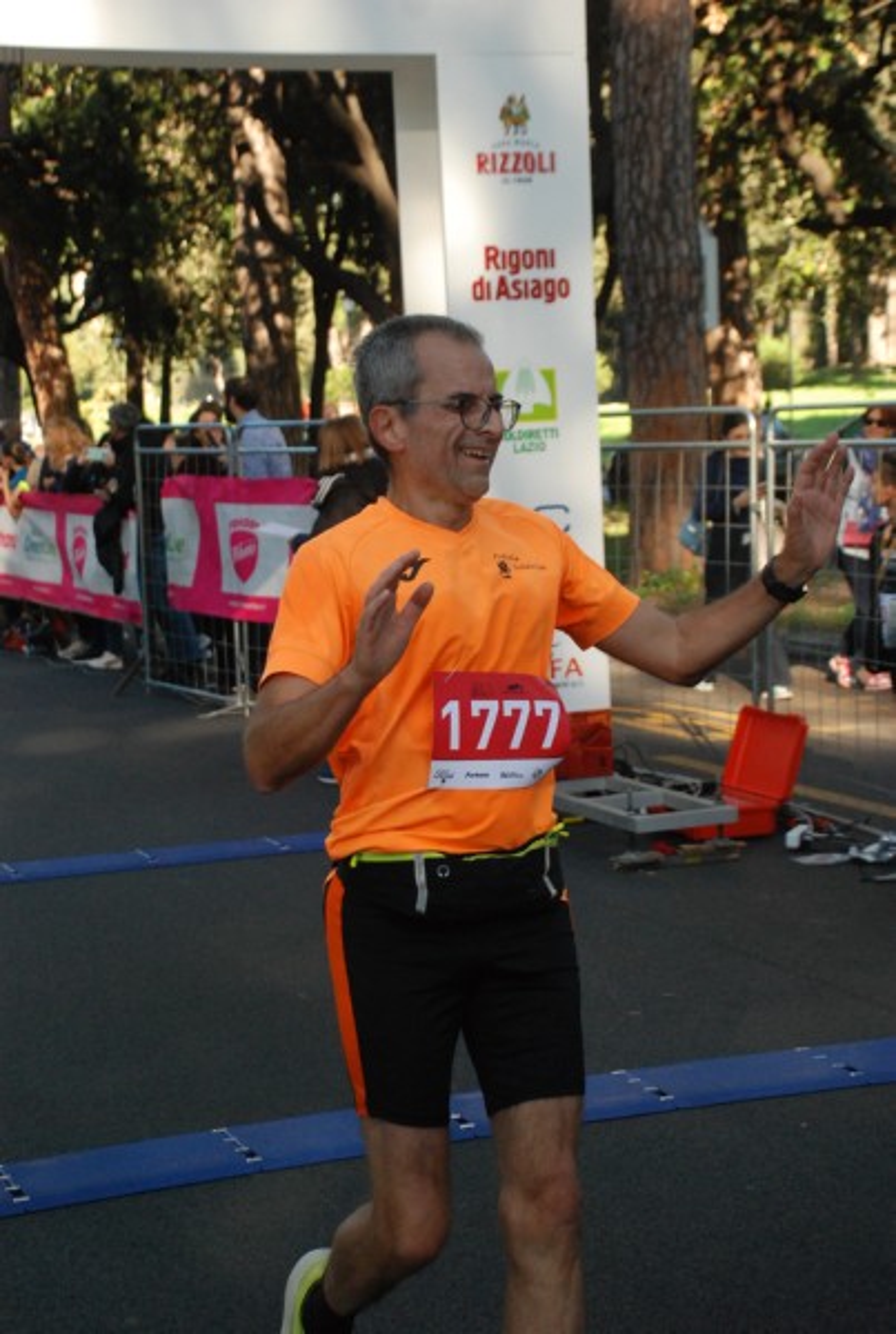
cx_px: 448
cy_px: 667
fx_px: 2674
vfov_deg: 28.0
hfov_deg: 19.0
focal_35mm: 72
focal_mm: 48
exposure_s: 1/640
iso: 1000
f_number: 4.8
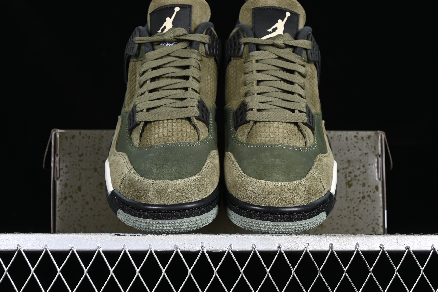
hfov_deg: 27.0
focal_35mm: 75
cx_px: 219
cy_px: 146
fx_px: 912
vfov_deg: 18.2
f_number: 6.3
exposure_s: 1/60
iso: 160
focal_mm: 50
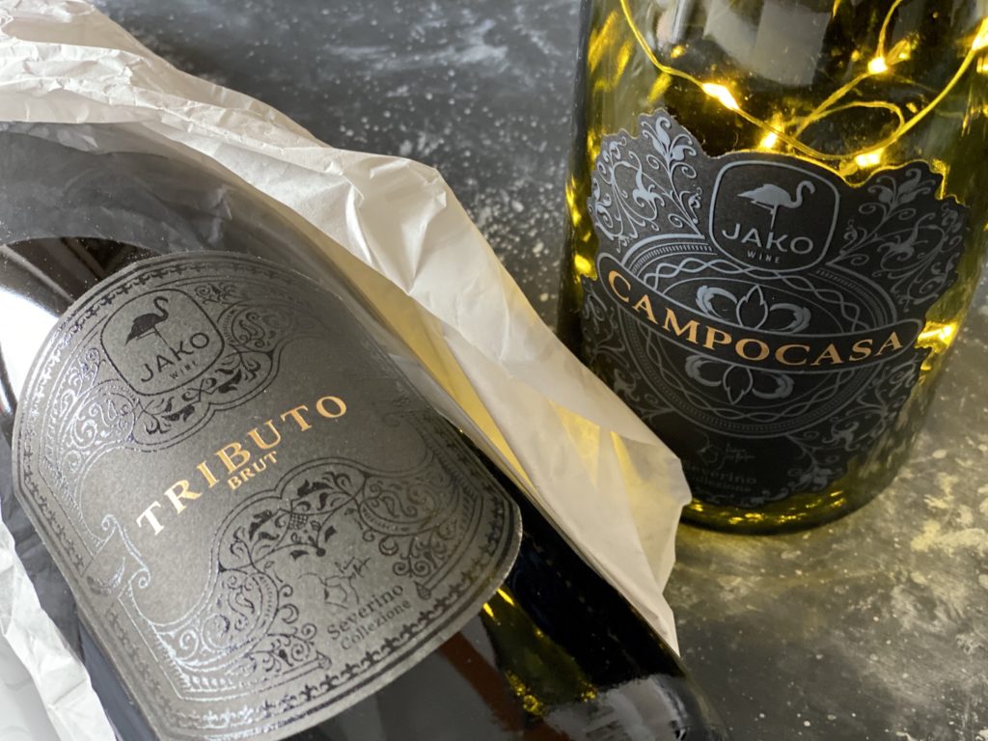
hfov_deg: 36.8
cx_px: 494
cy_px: 370
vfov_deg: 28.0
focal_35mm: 52
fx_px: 1484
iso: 250
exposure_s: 1/40
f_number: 2
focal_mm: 6
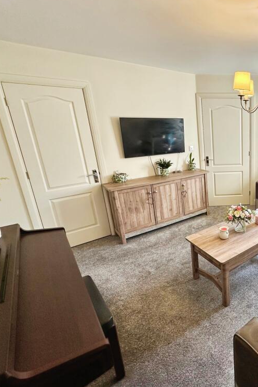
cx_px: 235
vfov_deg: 84.0
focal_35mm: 20
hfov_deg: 53.7
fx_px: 215
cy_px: 192
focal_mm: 2.22
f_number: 2.2
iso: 160
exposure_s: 1/99
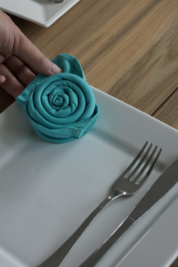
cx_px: 53
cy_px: 31
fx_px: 793
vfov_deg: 18.8
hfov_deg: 12.8
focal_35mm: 107
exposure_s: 1/160
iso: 400
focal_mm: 55
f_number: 6.3
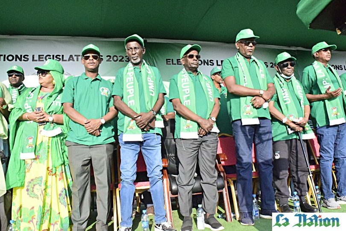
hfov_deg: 67.4
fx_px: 259
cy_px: 116
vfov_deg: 47.9
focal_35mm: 27
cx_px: 173
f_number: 16
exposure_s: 1/1000
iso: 5000
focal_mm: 18
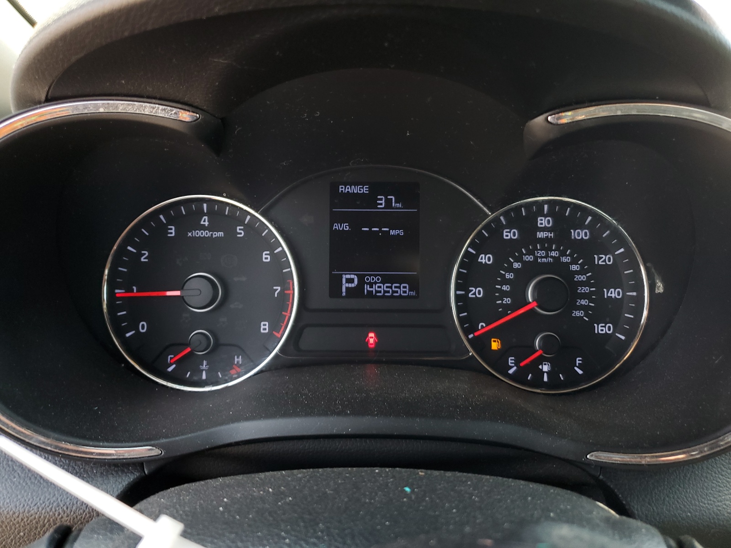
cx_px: 366
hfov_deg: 67.3
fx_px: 549
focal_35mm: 26
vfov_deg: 53.1
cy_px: 274
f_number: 1.5
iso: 65
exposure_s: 1/120
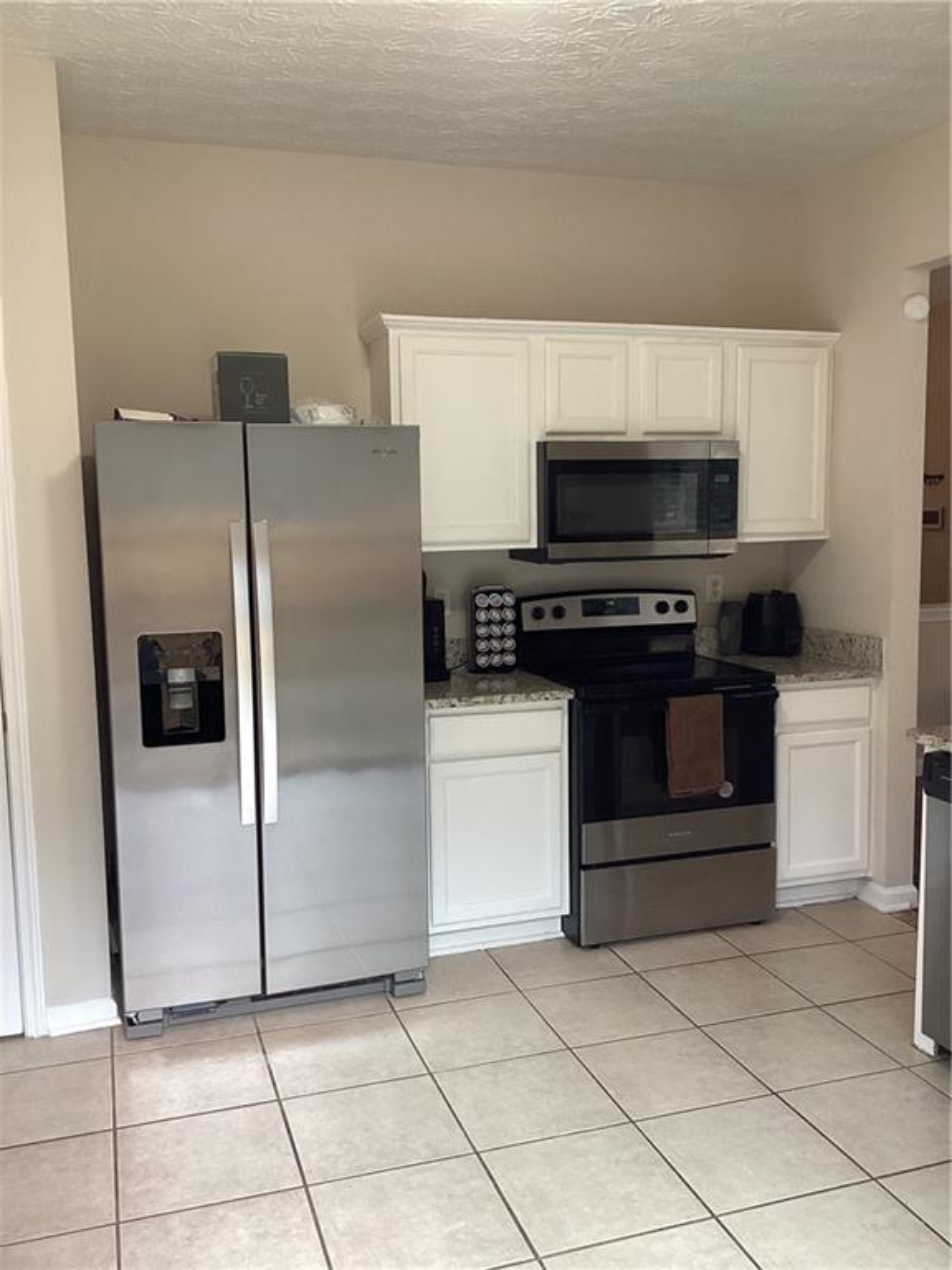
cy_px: 635
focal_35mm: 31
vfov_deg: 58.4
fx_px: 1137
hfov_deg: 45.4
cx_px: 476
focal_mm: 3.3
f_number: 2.4
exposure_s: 1/60
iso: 125
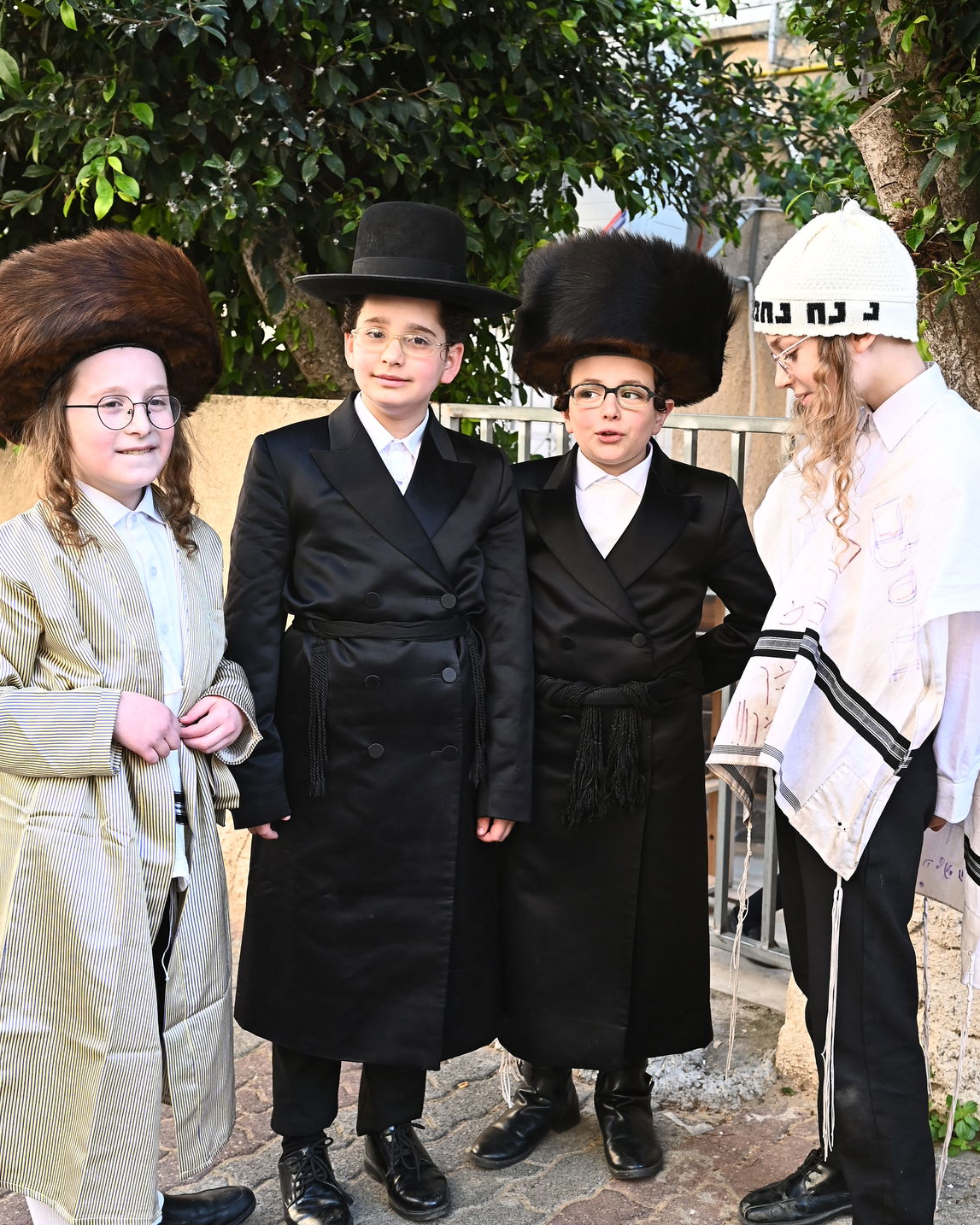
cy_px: 609
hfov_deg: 34.1
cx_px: 533
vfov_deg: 42.0
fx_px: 1595
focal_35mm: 44
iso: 400
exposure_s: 1/200
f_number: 4.5
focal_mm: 32
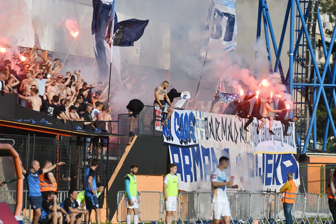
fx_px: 2799
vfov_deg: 4.6
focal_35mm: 300
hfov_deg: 6.9
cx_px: 168
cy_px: 112
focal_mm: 300
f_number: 5.6
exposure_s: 1/4000
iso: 200
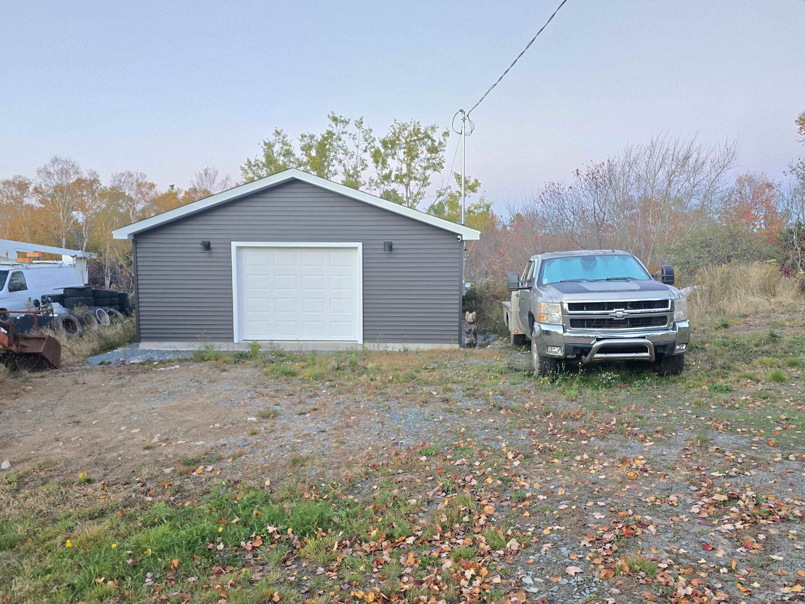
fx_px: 605
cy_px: 313
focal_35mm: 26
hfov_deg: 67.3
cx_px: 380
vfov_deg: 53.0
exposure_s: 1/120
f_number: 1.7
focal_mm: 6.3
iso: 800
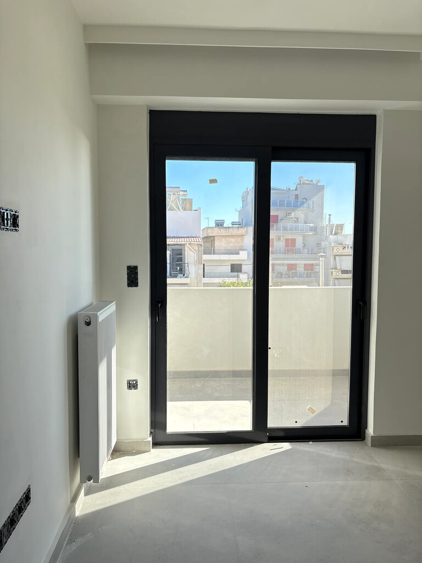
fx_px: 423
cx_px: 211
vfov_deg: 67.3
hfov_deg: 53.1
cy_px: 282
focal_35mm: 26
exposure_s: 1/647
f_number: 1.6
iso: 64
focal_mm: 5.96
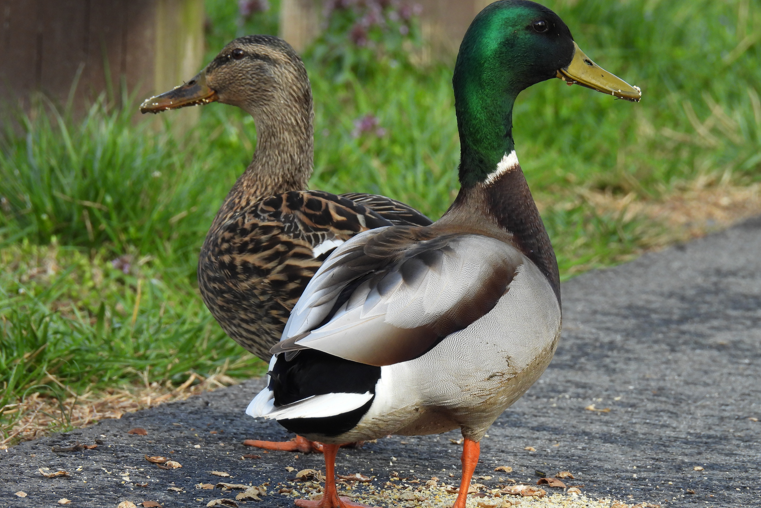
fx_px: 15409
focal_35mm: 729
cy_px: 230
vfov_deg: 1.9
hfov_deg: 2.8
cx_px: 380
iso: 200
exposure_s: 1/250
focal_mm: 125
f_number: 5.6
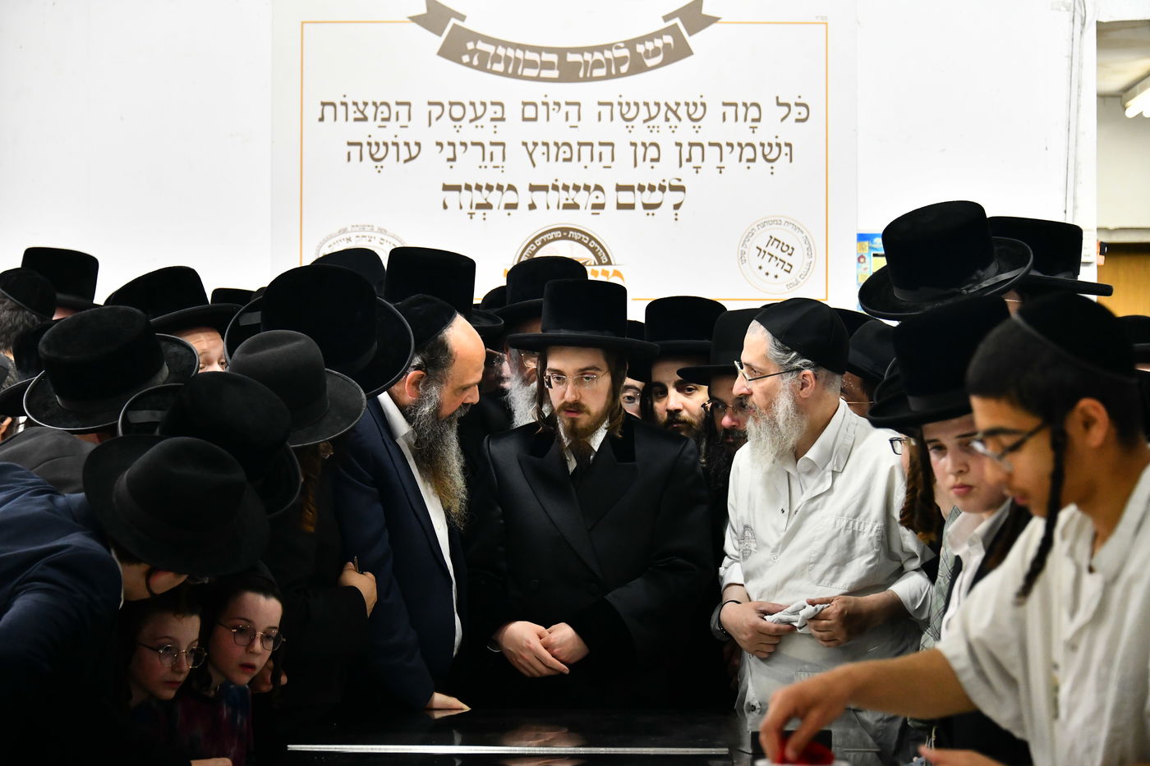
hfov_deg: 17.6
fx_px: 3705
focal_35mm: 116
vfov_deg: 11.8
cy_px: 383
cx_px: 575
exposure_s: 1/200
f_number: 5.6
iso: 2500
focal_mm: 116
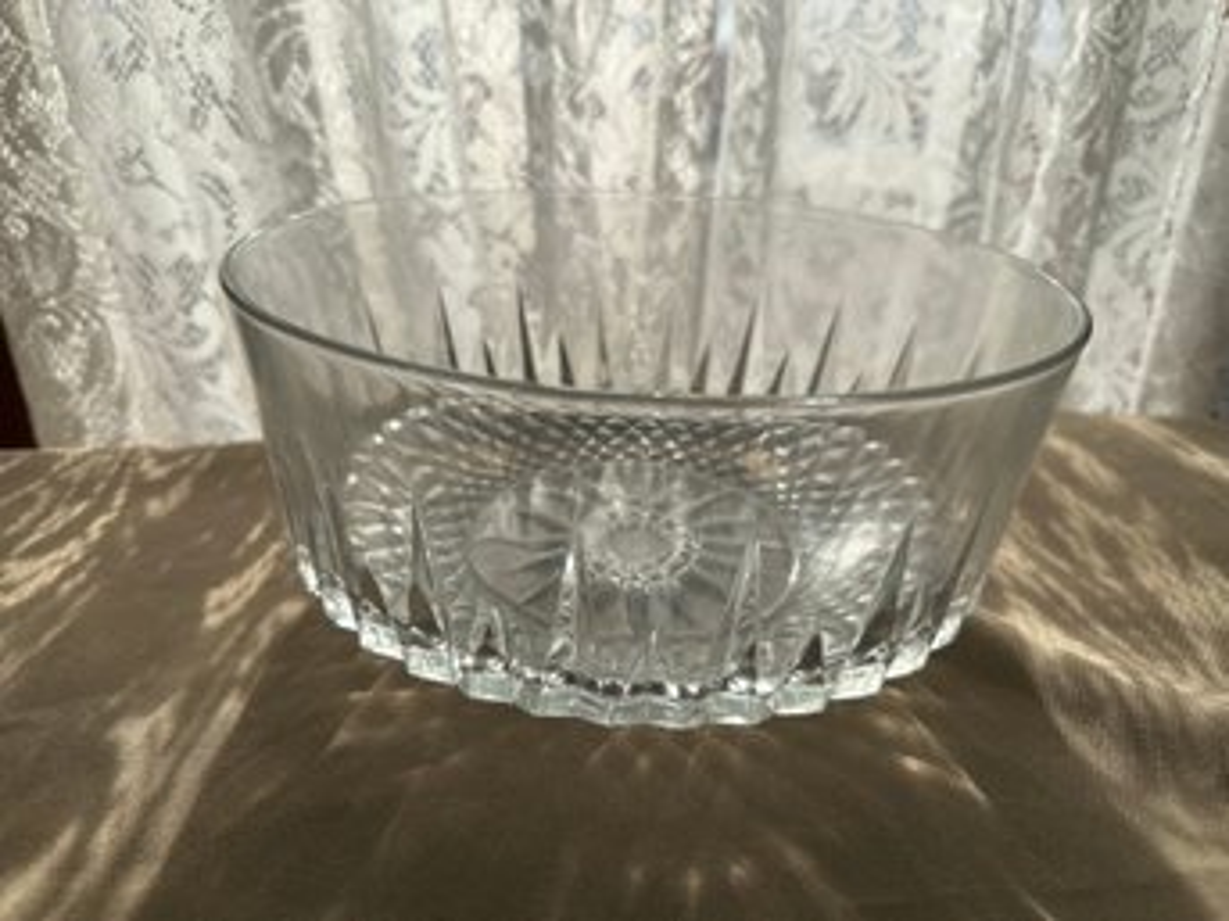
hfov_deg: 71.6
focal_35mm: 24
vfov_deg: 56.8
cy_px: 460
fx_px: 852
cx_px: 614
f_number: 1.78
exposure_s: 1/1212
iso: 80
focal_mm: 6.86
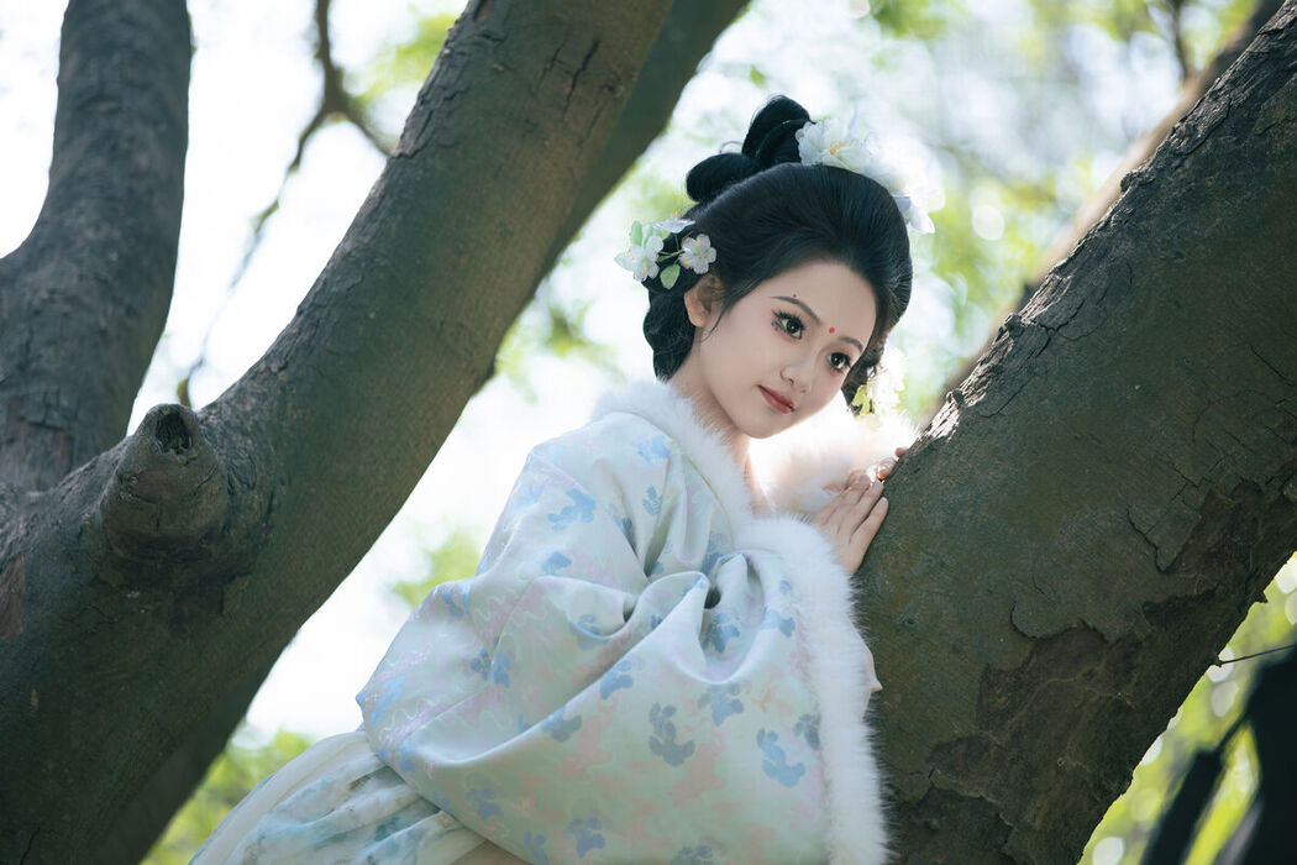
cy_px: 432
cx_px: 648
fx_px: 6124
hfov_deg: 12.1
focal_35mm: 170
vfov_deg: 8.1
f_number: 2.8
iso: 100
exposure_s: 1/320
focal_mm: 170
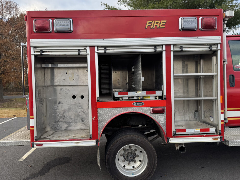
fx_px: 173
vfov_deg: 54.9
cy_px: 87
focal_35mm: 25
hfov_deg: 69.4
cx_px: 118
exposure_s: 1/200
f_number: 1.78
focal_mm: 6.76
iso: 64
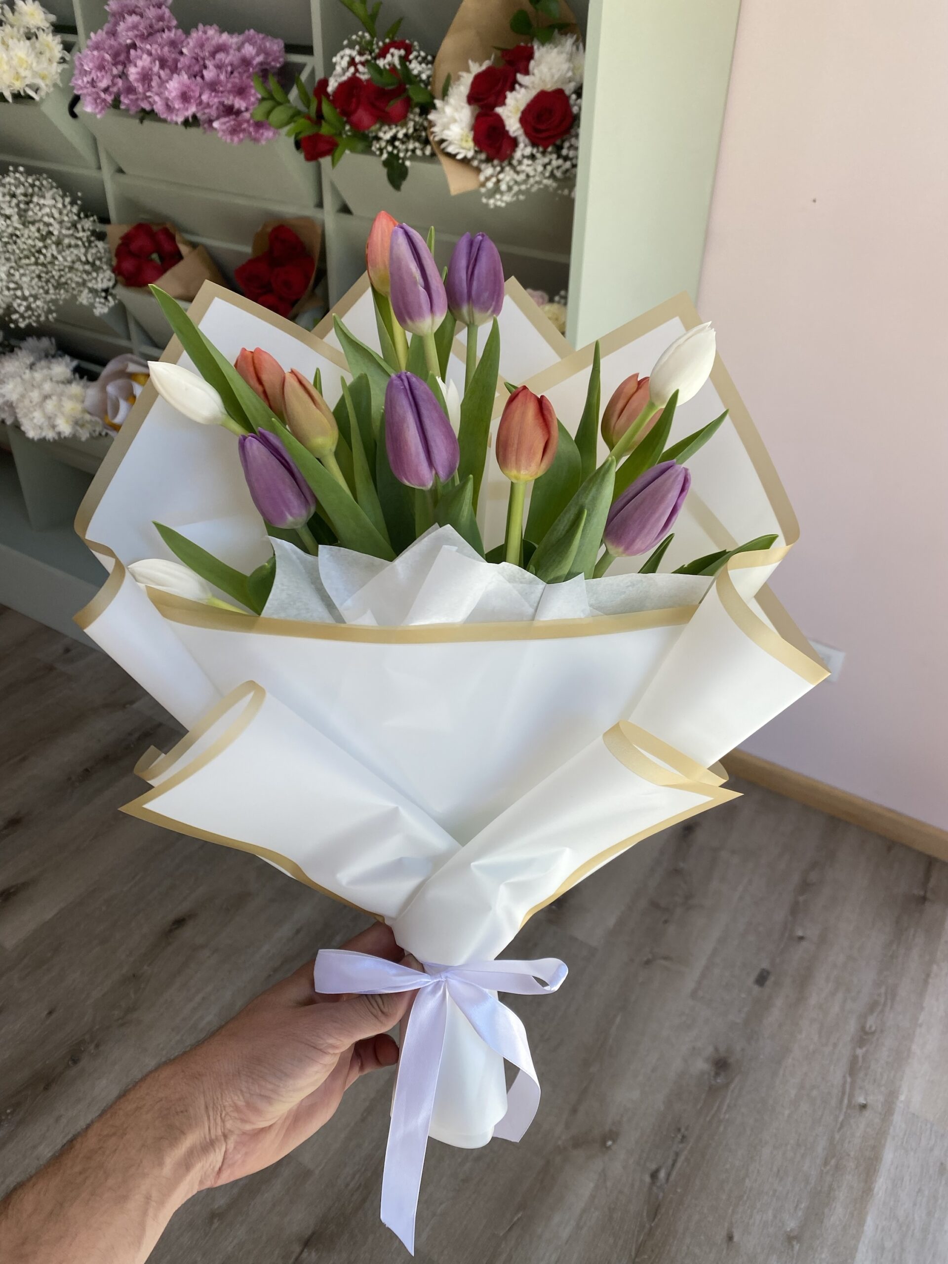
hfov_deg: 53.1
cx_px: 474
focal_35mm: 26
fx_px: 949
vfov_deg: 67.3
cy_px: 632
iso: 32
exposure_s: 1/214
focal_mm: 4.25
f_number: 1.8
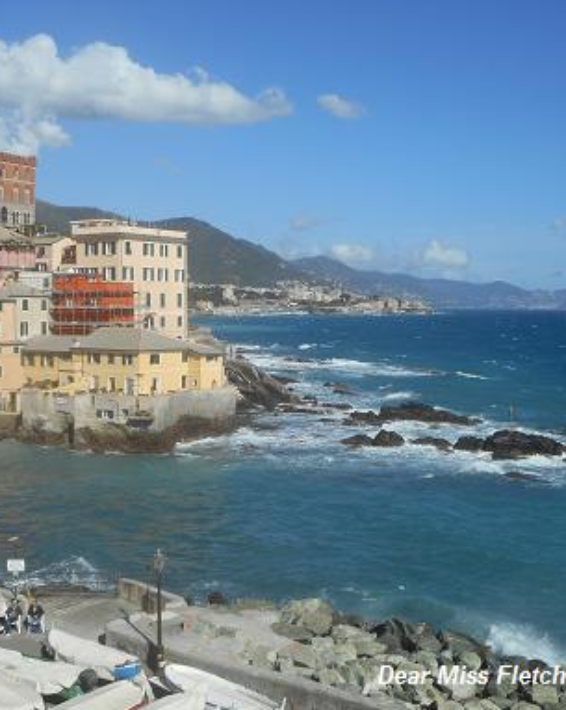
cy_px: 355
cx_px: 183
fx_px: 1069
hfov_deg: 29.4
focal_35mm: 51
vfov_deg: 36.7
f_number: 4.5
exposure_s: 1/1000
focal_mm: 6.9
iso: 80
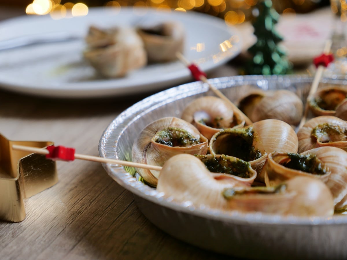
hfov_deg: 27.8
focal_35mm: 70
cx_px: 174
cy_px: 130
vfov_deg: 21.0
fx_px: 702
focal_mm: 35
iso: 800
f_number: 2.8
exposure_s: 1/40
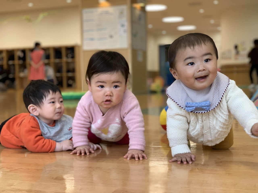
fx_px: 388
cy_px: 96
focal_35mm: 52
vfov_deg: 28.0
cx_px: 129
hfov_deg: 36.8
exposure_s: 1/122
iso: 64
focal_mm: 6
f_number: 2.4
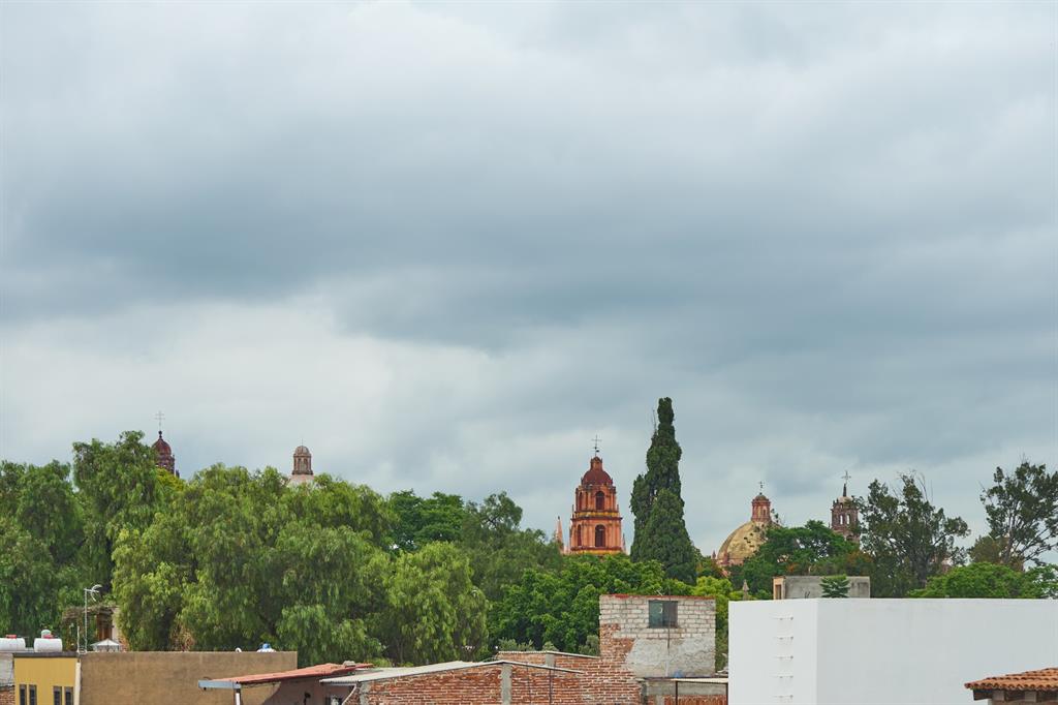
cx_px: 529
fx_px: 2056
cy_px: 352
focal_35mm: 70
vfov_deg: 19.4
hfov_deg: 28.9
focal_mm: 70
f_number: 8
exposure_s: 1/320
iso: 100
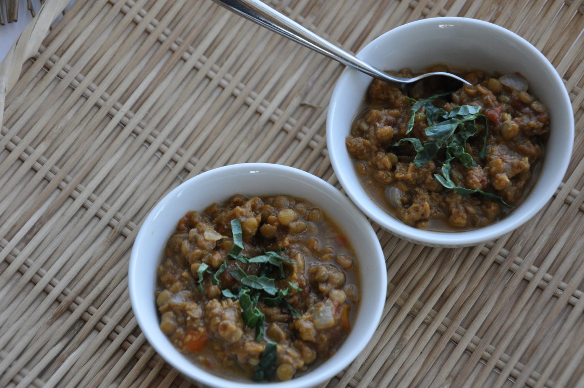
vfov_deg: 17.4
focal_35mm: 78
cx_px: 292
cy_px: 194
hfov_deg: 26.0
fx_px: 1264
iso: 1100
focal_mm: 52
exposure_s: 1/500
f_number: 5
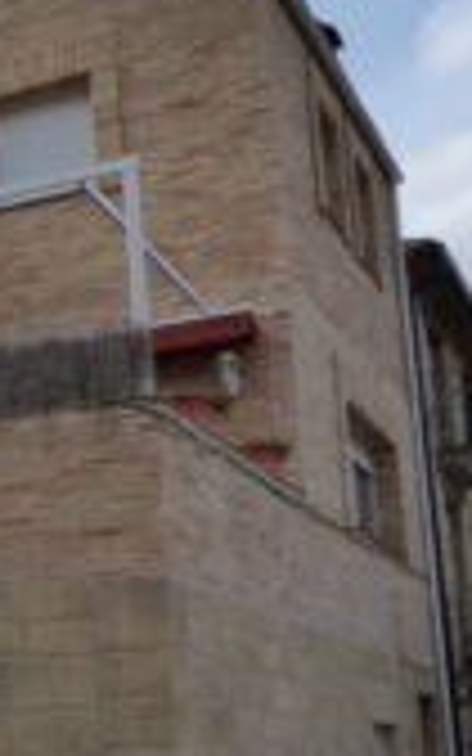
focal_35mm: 63
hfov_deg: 17.6
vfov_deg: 32.3
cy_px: 464
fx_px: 1297
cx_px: -310
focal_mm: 4.5
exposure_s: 1/800
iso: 200
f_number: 5
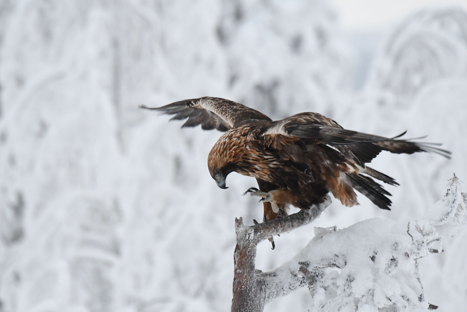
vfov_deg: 2.3
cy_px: 156
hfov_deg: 3.4
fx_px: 7783
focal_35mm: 600
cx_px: 234
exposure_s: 1/640
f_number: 7.1
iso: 2500
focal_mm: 400
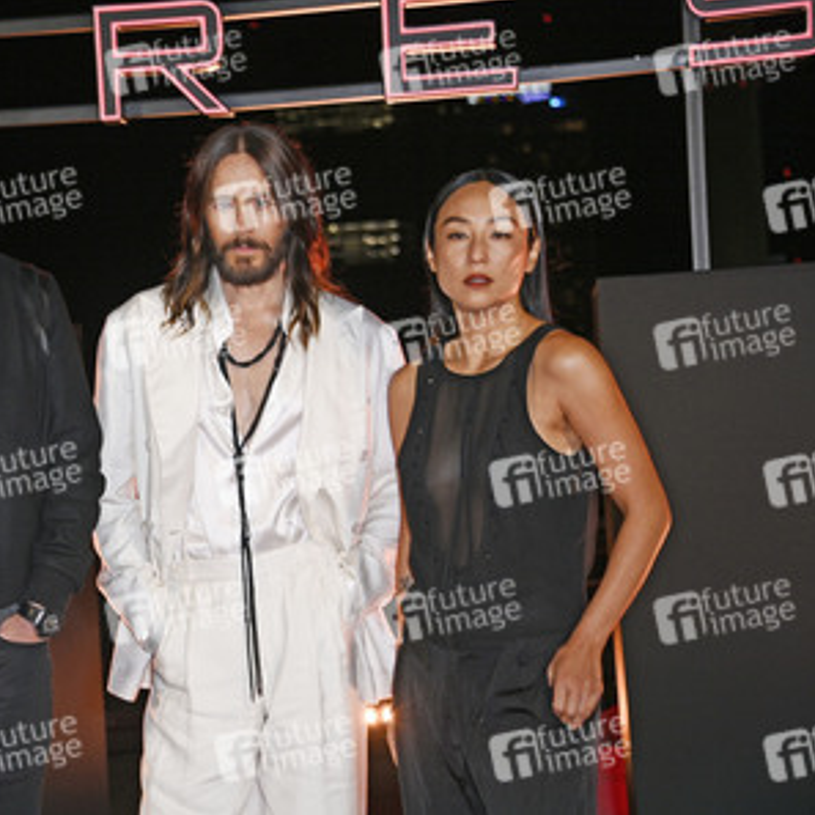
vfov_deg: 15.0
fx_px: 3090
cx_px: 213
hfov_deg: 15.0
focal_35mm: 116
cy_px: 406
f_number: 5.6
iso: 640
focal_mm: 90
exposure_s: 1/125
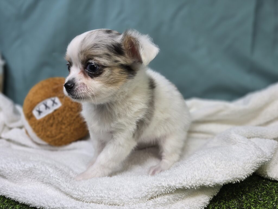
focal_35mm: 23
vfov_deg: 58.9
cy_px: 104
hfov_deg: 73.9
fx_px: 185
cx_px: 139
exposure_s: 1/69.1
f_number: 1.7
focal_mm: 6.3
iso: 32
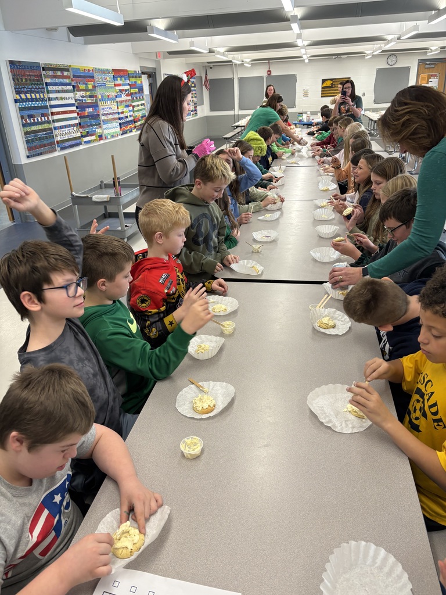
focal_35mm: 26
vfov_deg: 67.3
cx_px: 223
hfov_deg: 53.1
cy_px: 298
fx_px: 447
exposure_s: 1/61
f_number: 1.6
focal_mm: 5.96
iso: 125
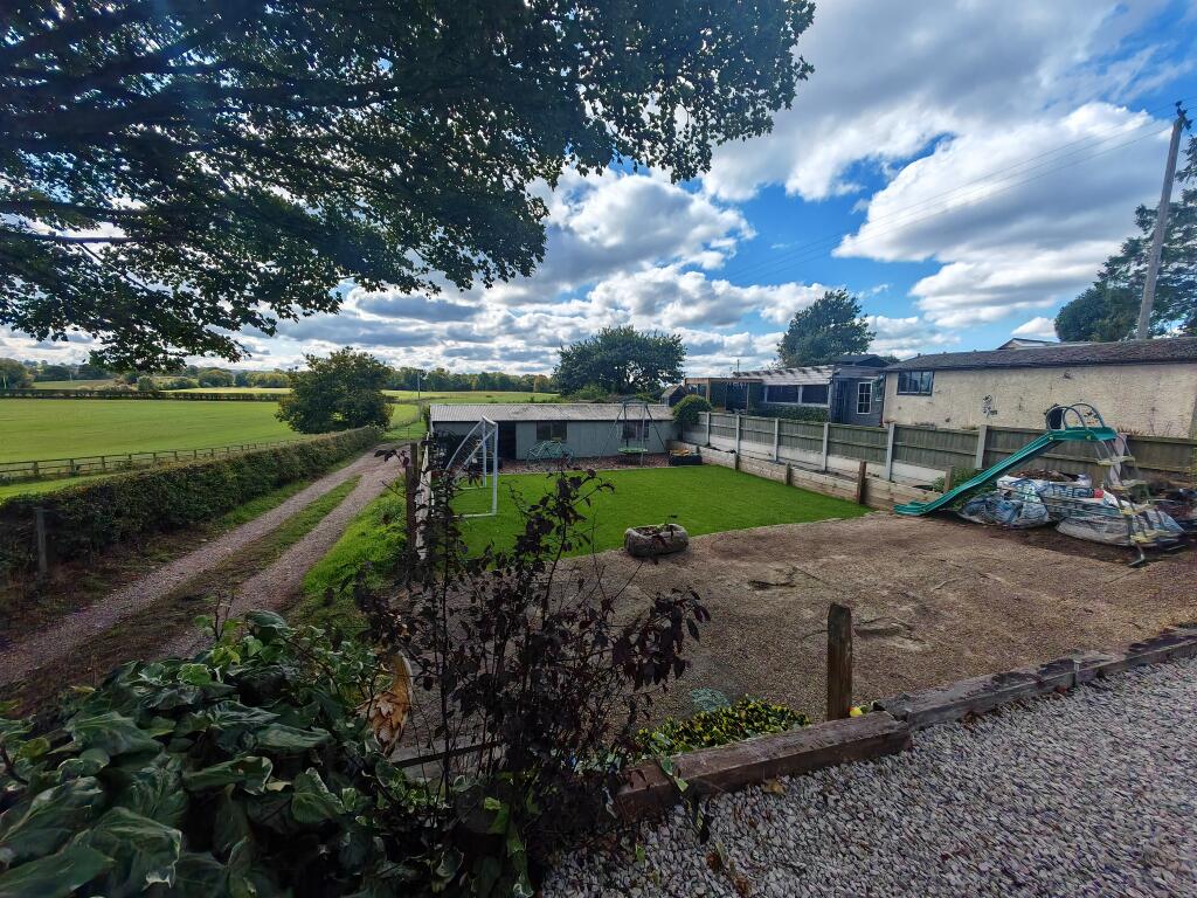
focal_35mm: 13
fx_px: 450
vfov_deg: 89.9
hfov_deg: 106.2
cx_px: 598
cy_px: 449
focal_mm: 1.82
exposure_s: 1/1100
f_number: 2
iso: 50
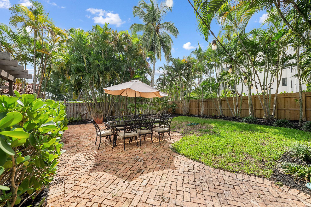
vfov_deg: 77.3
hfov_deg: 100.4
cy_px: 104
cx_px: 156
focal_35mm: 15
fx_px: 130
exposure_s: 1/100
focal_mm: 15
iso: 250
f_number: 7.1
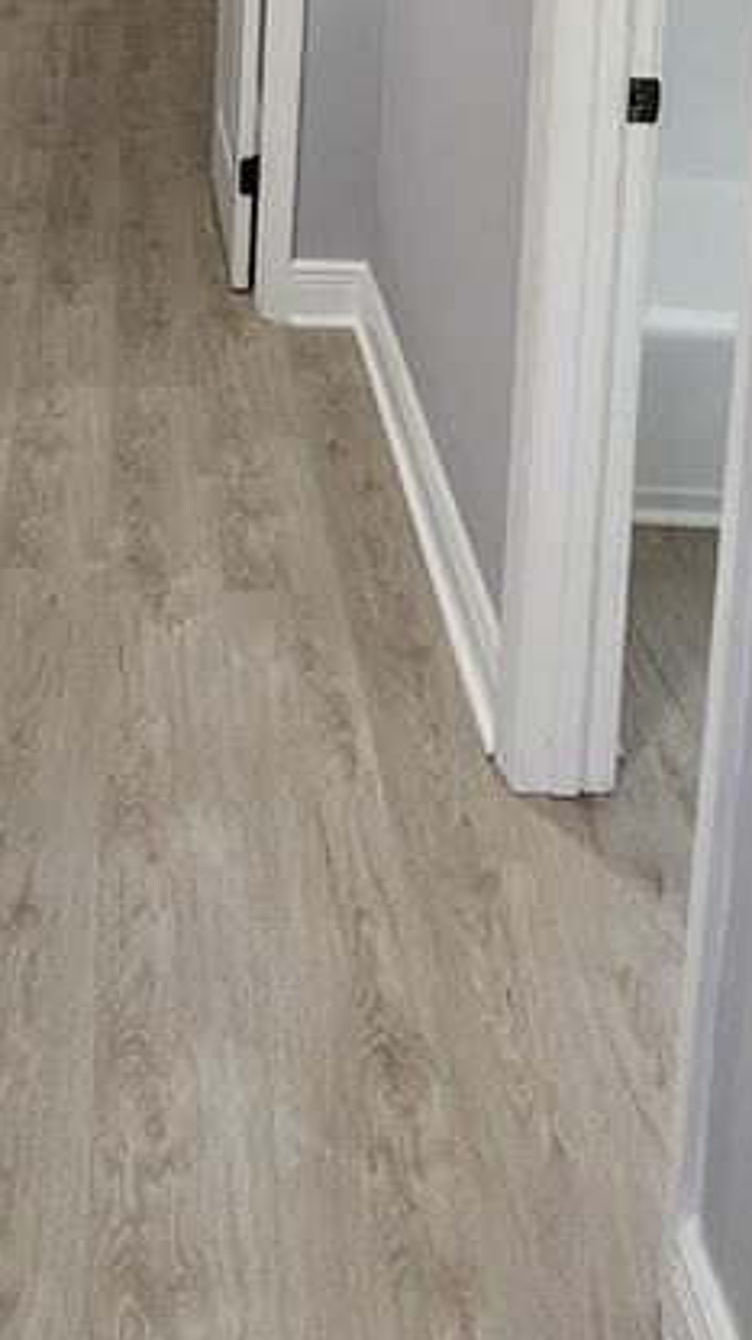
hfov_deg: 28.1
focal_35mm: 41
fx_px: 1455
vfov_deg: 38.6
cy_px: -207
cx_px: 100
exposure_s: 1/60
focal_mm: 2.2
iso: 125
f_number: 2.2
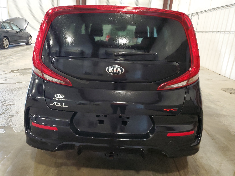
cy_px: 88
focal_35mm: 26
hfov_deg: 67.3
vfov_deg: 53.1
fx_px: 177
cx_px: 118
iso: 301
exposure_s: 1/24
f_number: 1.5
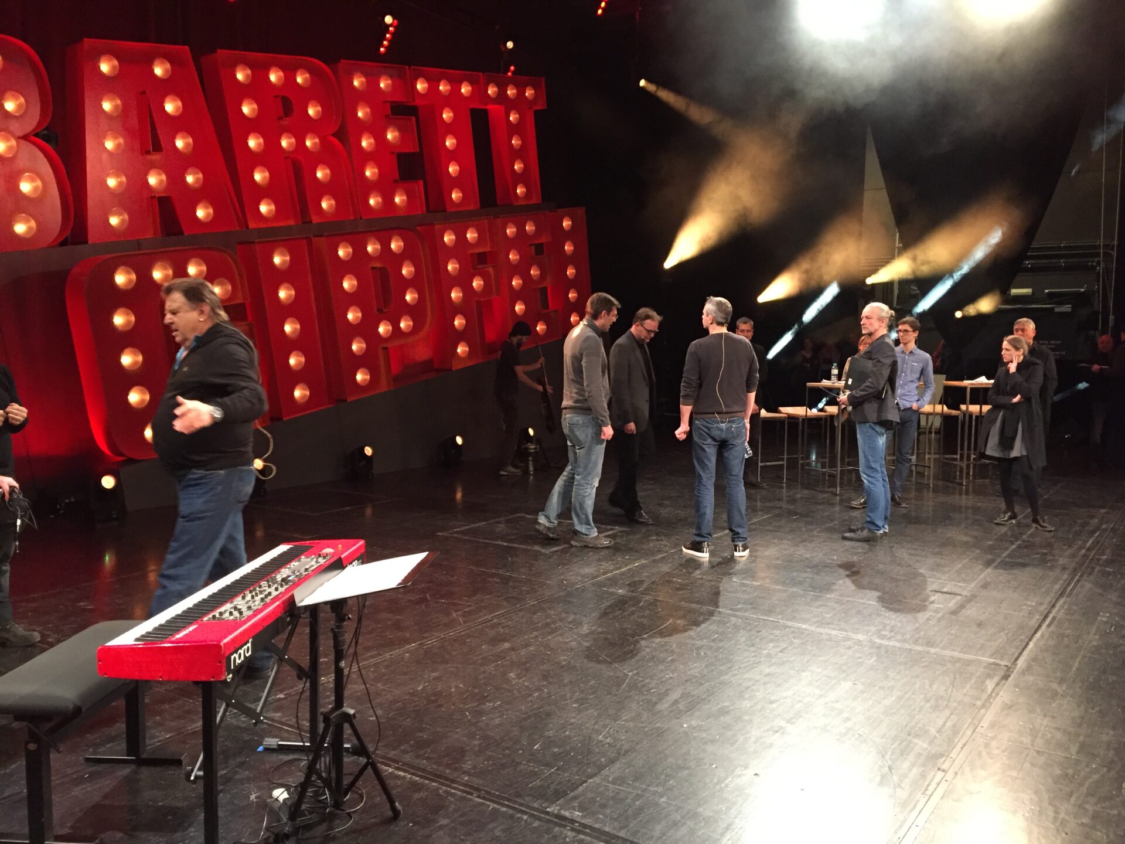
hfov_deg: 61.7
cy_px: 422
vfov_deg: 48.2
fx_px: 942
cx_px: 562
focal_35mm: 29
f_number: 2.2
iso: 250
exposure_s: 1/25
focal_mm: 4.15
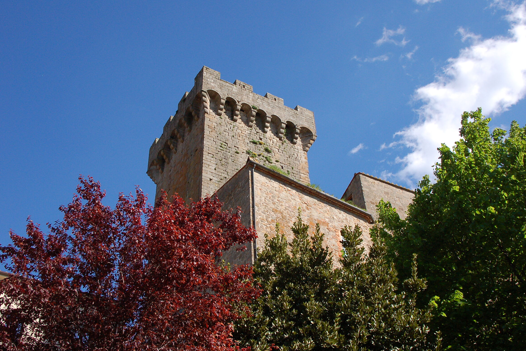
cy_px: 174
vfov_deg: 31.2
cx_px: 264
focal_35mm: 43
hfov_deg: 45.4
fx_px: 628
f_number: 10
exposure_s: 1/640
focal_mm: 28
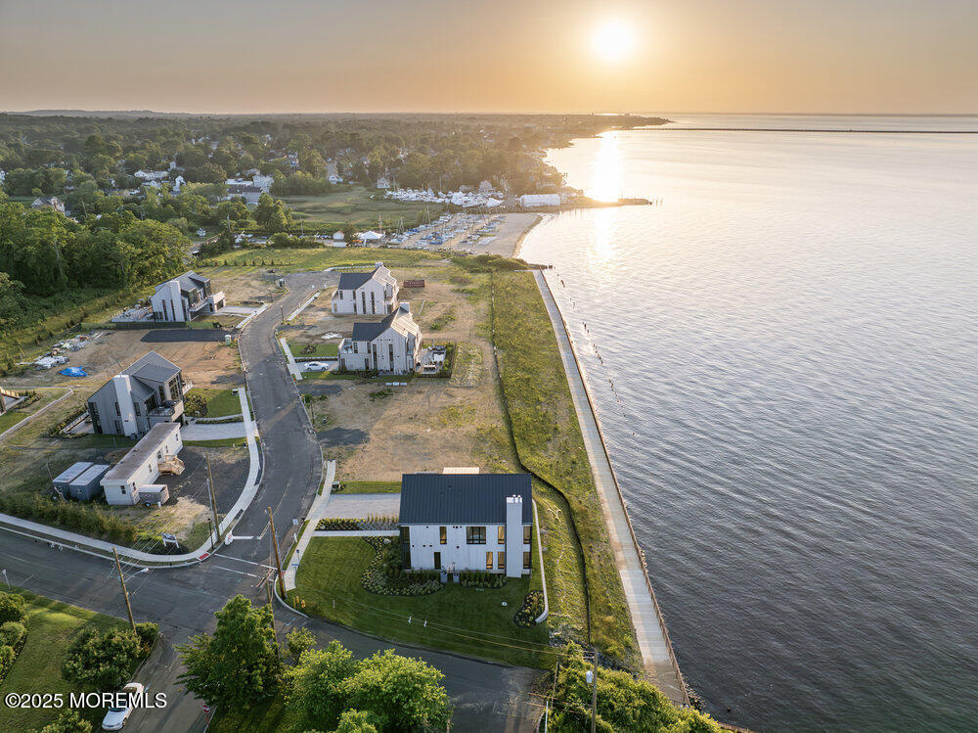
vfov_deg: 56.8
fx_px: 678
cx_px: 489
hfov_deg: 71.6
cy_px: 366
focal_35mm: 24
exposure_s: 1/2000
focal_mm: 12.29
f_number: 2.8
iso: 350
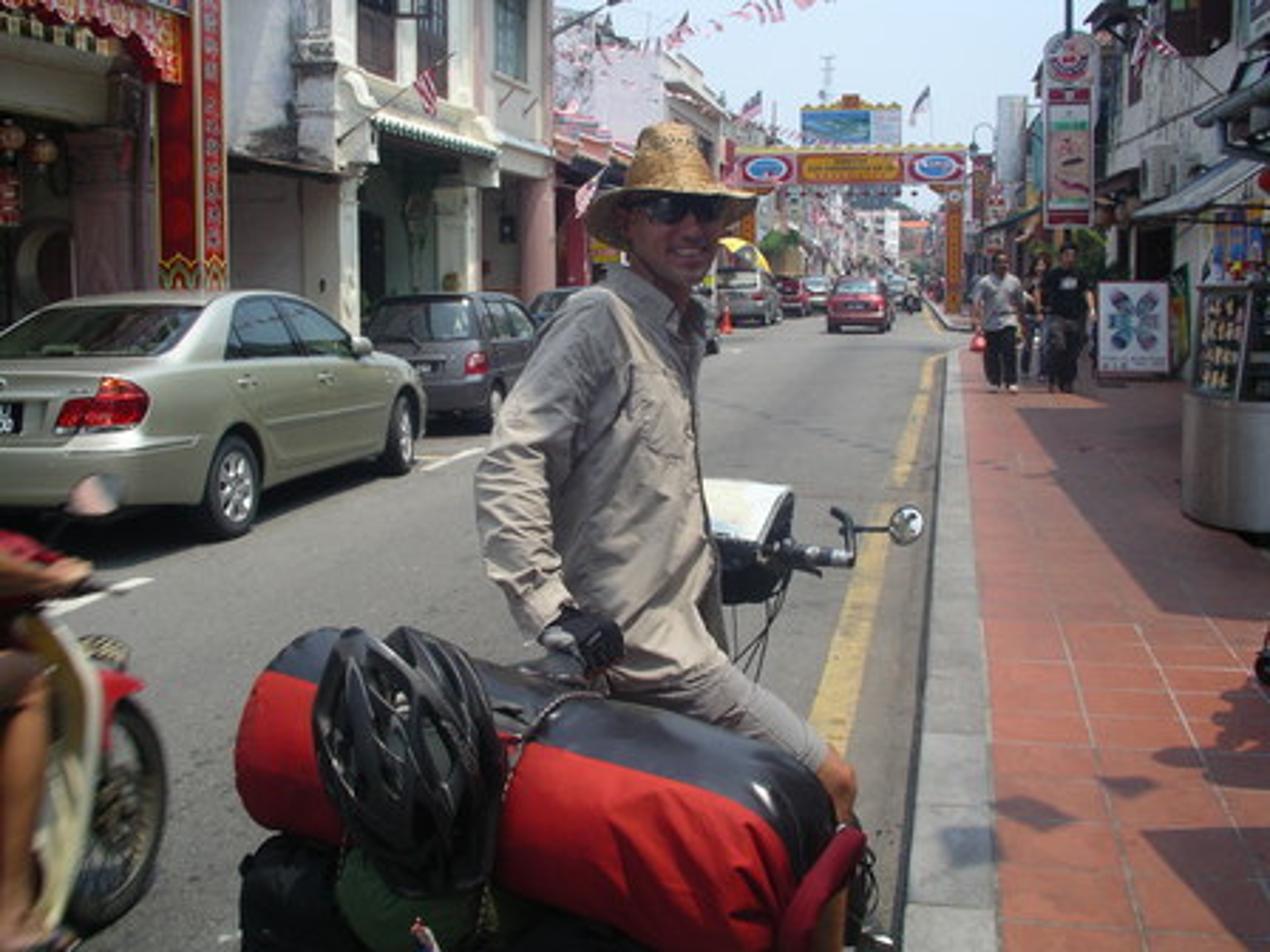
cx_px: 635
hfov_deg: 50.1
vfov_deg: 38.7
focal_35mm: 37
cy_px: 476
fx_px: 1357
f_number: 6.9
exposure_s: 1/160
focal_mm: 5.7
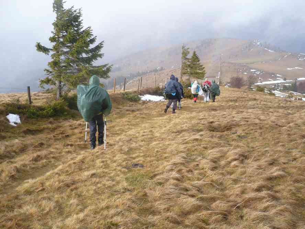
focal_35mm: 35
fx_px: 308
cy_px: 114
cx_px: 152
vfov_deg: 40.7
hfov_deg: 52.6
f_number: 2.8
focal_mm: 5.8
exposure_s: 1/640
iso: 100
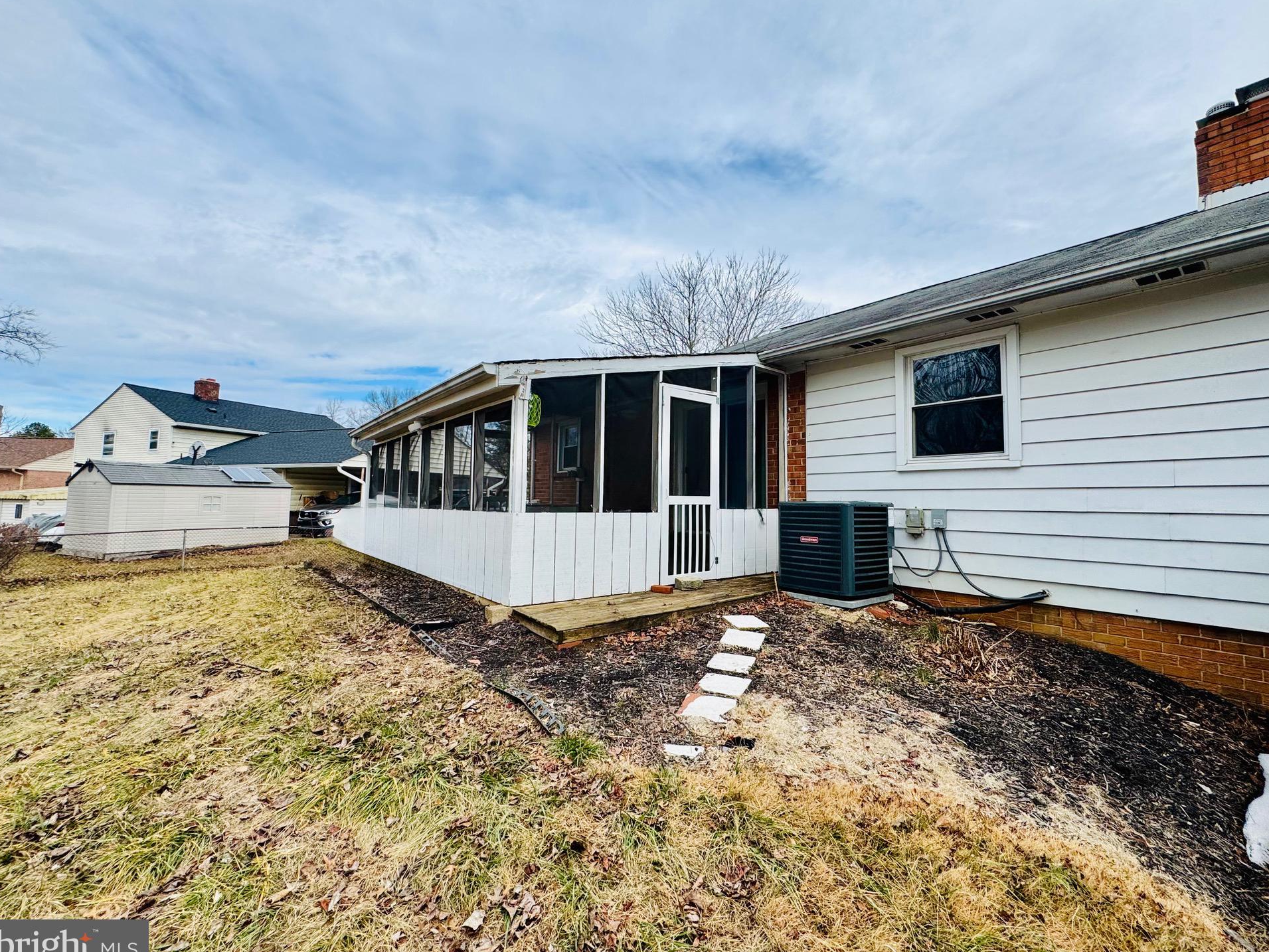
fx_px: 550
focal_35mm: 15
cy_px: 464
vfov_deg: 81.7
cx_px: 663
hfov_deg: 98.1
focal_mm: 2.22
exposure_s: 1/1600
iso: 40
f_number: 2.2
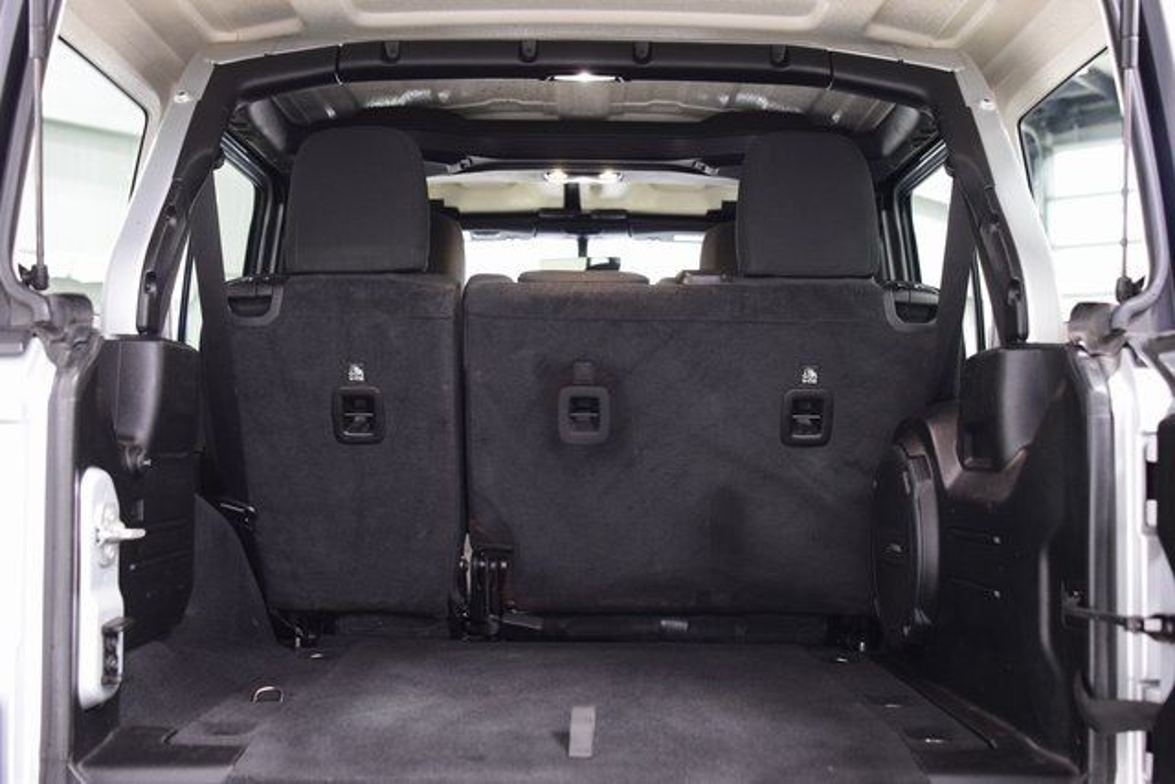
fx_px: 1420
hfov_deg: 45.0
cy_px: 392
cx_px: 588
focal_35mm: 44
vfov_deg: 30.9
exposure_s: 1/15
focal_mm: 29
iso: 1600
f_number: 2.8
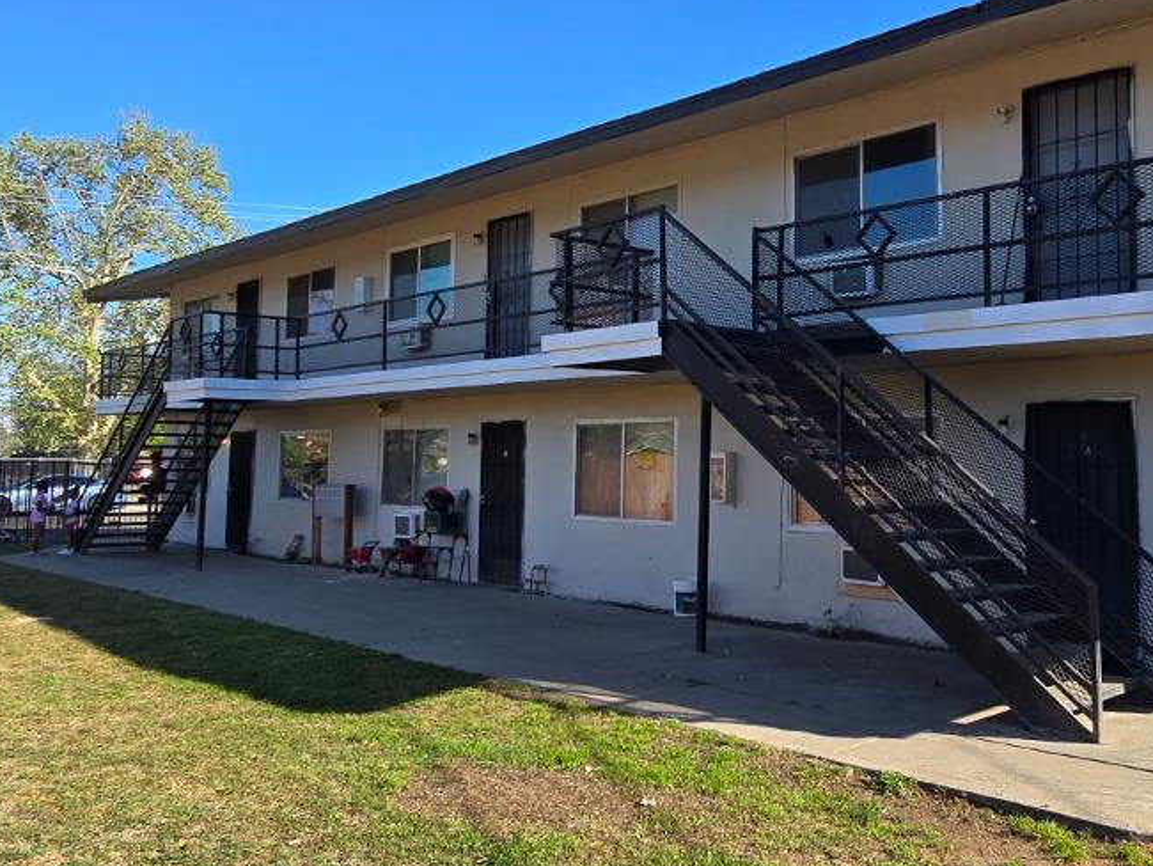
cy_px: 391
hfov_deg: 58.9
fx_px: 1000
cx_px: 745
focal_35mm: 30
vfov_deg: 46.8
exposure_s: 1/1410
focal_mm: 2.2
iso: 50
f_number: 2.2
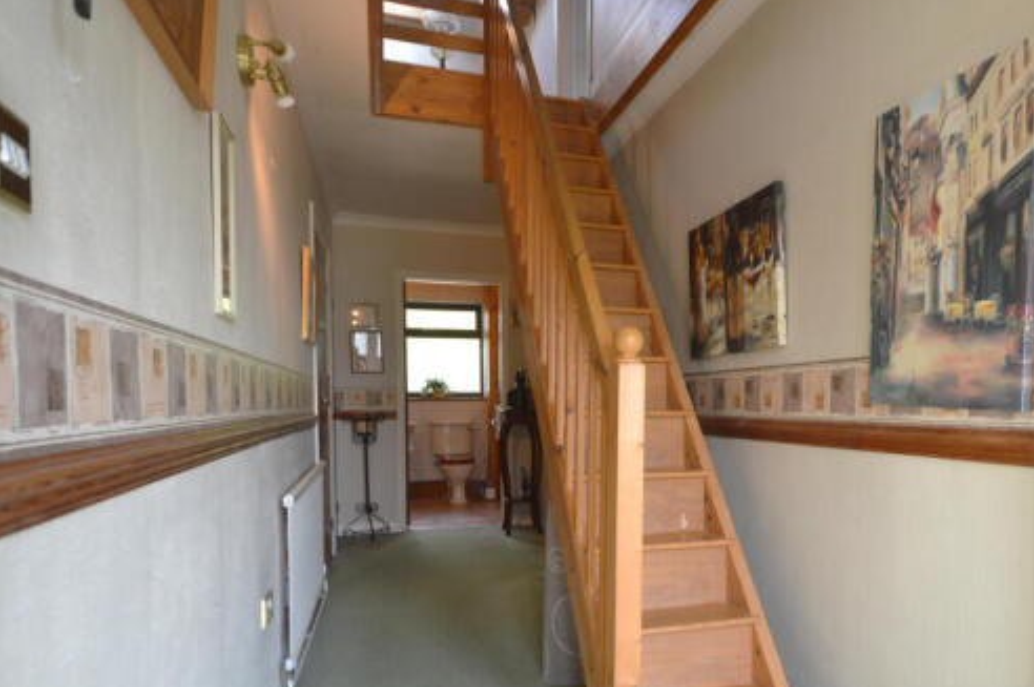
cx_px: 652
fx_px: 689
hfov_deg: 72.5
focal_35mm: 24
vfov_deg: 52.4
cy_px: 437
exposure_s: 1/100
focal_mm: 12
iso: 400
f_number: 5
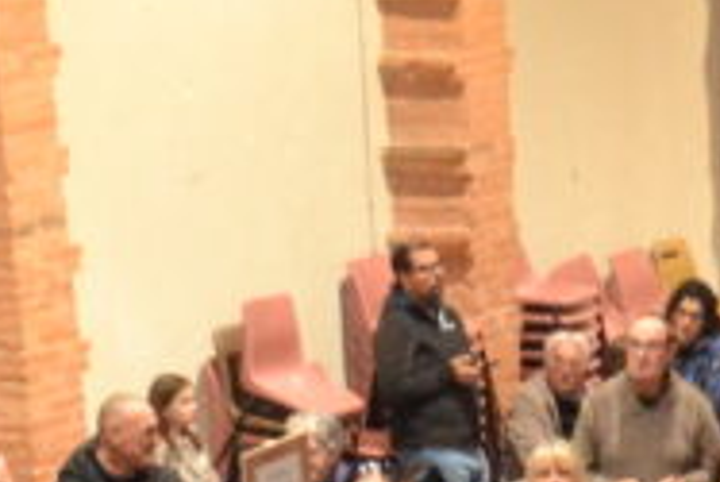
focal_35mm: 242
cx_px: 886
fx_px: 4844
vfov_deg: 5.3
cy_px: 1471
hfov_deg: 8.4
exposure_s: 1/60
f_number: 4
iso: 3200
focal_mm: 26
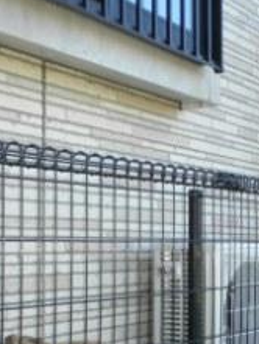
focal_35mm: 71
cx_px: 257
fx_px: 708
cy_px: 237
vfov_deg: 27.2
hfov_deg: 20.1
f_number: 3.1
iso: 113
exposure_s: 1/141
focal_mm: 6.3
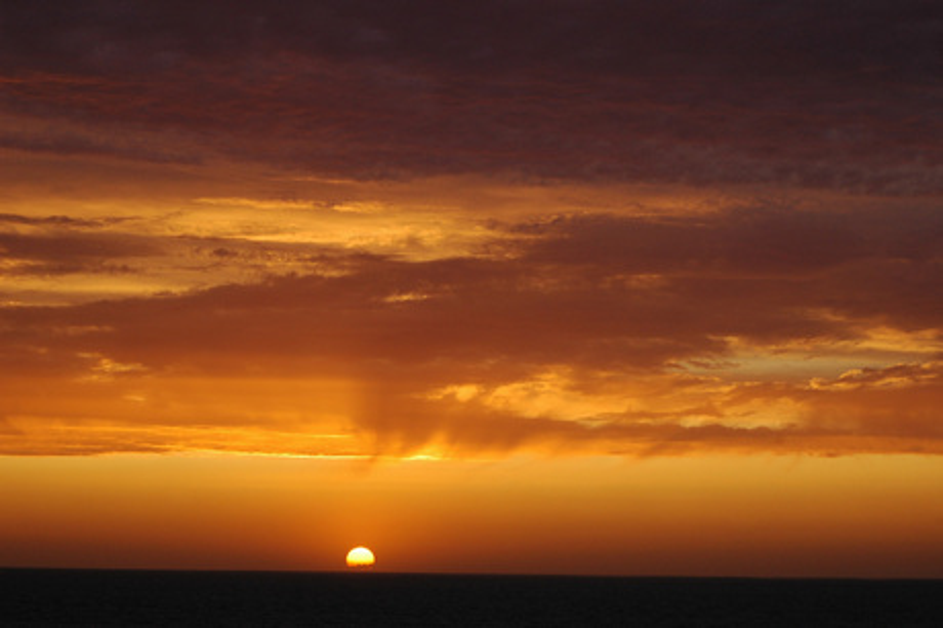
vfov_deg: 13.0
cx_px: 472
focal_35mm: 105
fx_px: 2748
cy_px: 314
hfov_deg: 19.5
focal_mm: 70
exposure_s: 1/200
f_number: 10
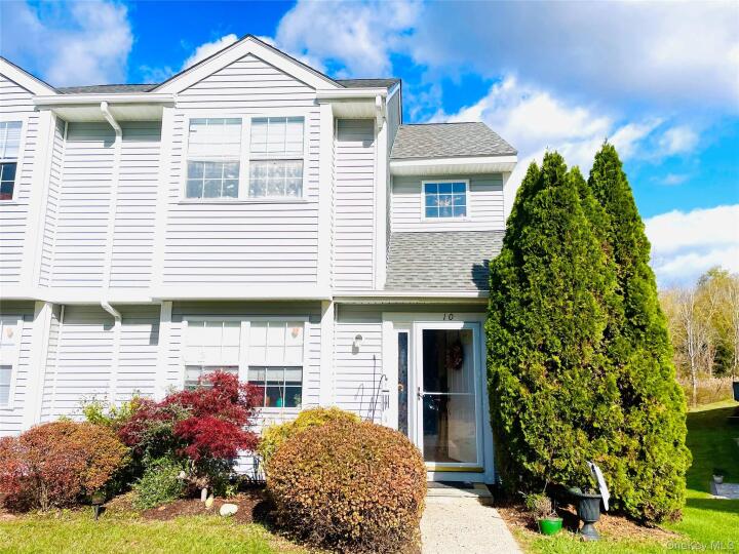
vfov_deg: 53.1
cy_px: 277
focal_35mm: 26
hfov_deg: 67.3
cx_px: 370
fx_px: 555
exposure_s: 1/13333
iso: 50
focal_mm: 4.2
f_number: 1.6
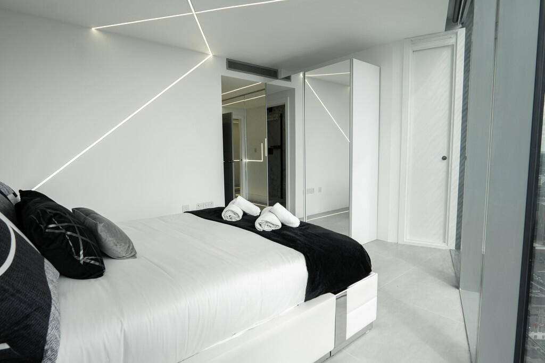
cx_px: 272
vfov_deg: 67.4
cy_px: 182
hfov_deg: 90.0
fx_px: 273
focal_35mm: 18
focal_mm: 12
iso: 160
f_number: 5
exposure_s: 1/160
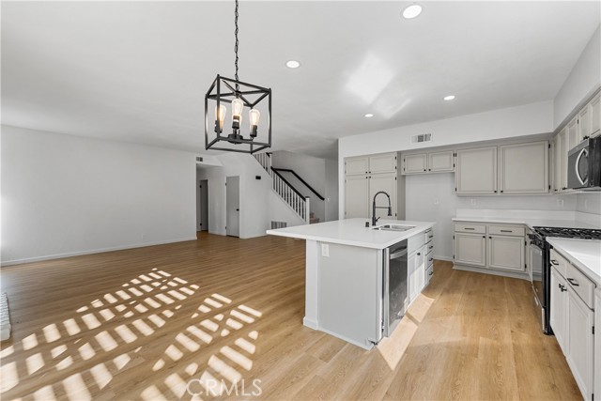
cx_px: 300
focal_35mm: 14
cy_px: 200
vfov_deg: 81.2
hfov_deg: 104.2
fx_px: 234
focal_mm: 14
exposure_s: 1/80
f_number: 7.1
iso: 320
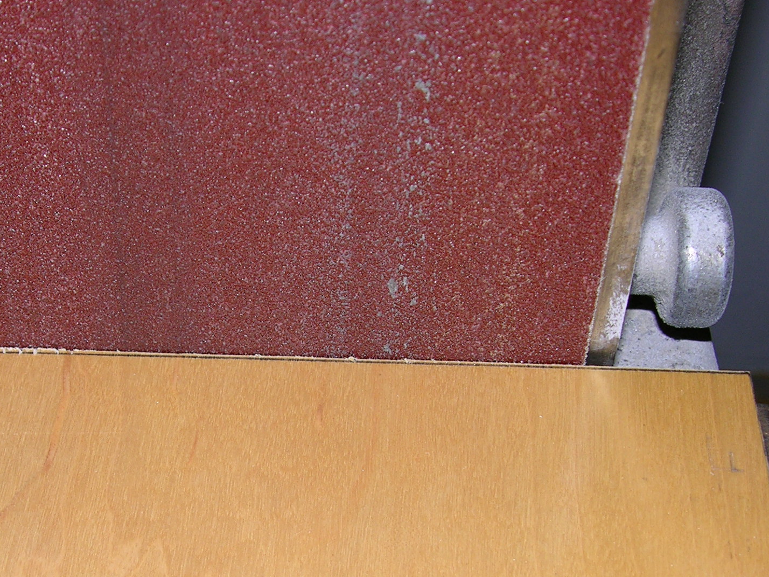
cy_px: 441
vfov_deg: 18.3
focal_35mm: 80
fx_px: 1777
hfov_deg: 24.3
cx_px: 246
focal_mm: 8.9
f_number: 2.8
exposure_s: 1/60.1
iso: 50
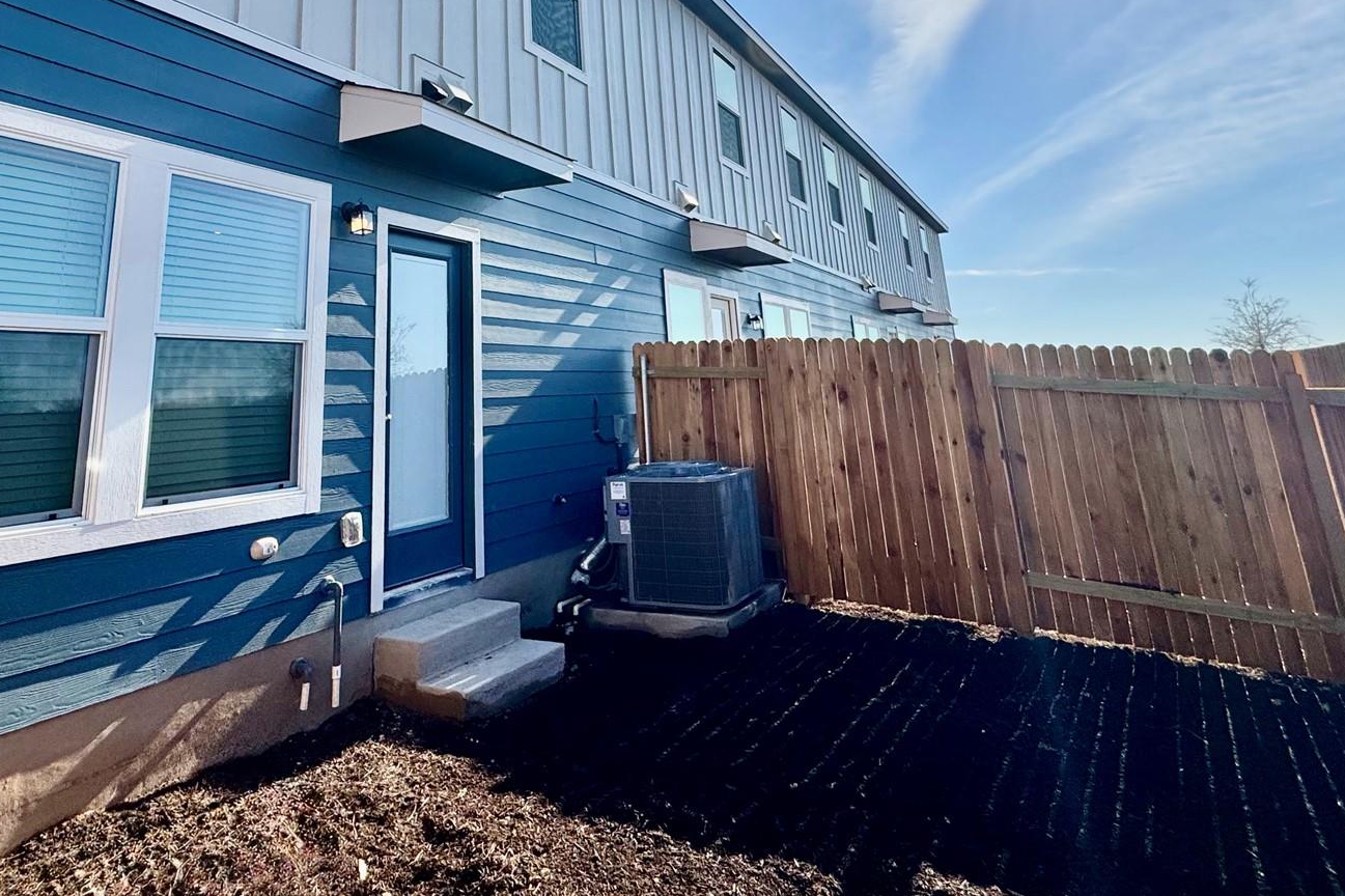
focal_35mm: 23
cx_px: 572
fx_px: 859
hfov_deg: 75.6
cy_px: 168
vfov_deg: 51.3
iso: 50
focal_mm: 2.22
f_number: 2.2
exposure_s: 1/2985
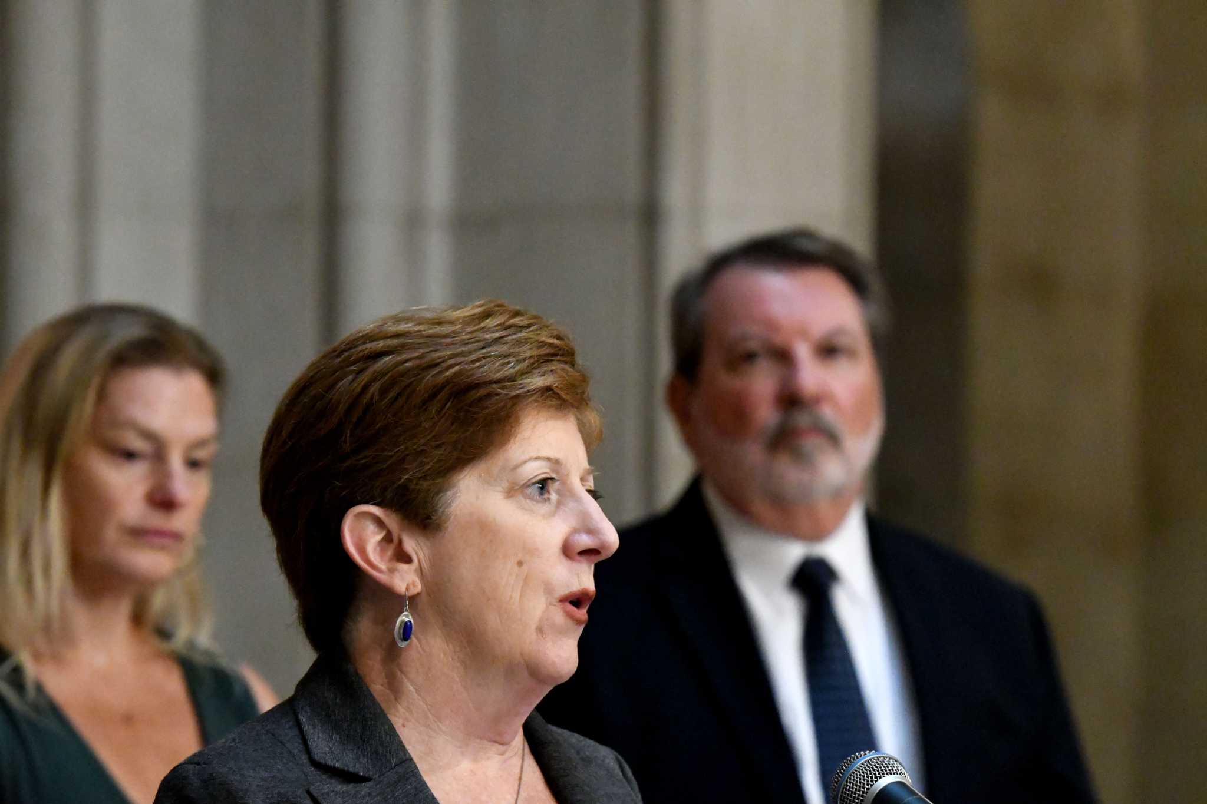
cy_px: 402
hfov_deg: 9.8
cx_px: 604
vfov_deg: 6.5
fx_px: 7040
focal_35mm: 210
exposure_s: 1/250
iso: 14400
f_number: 4.5
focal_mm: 140
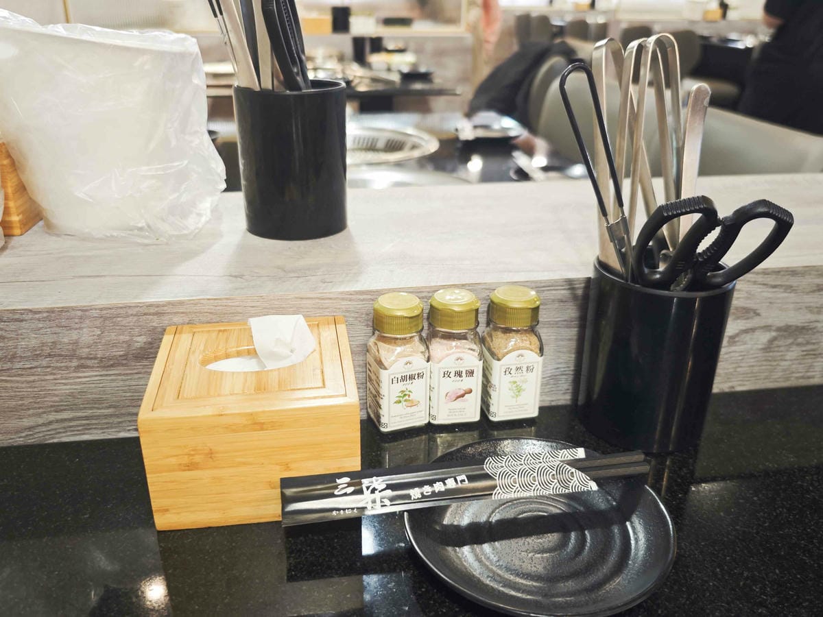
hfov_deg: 63.4
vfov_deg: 49.7
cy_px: 308
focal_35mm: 28
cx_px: 412
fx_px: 666
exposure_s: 1/60
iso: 400
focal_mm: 8.72
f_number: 1.63
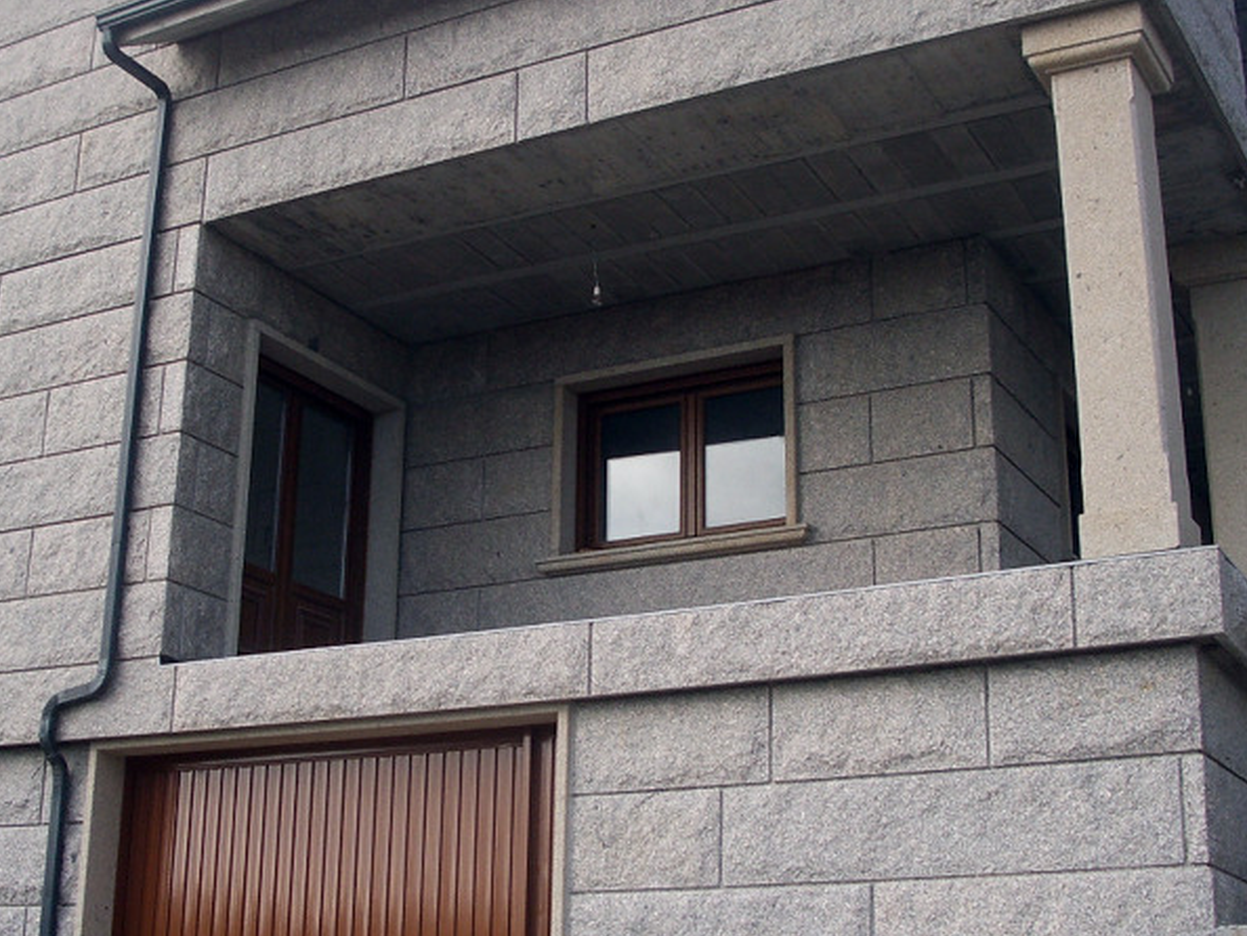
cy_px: 370
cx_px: 502
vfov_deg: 27.5
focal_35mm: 53
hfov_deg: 36.0
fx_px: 1910
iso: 80
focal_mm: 5.8
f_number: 4.3
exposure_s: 1/125
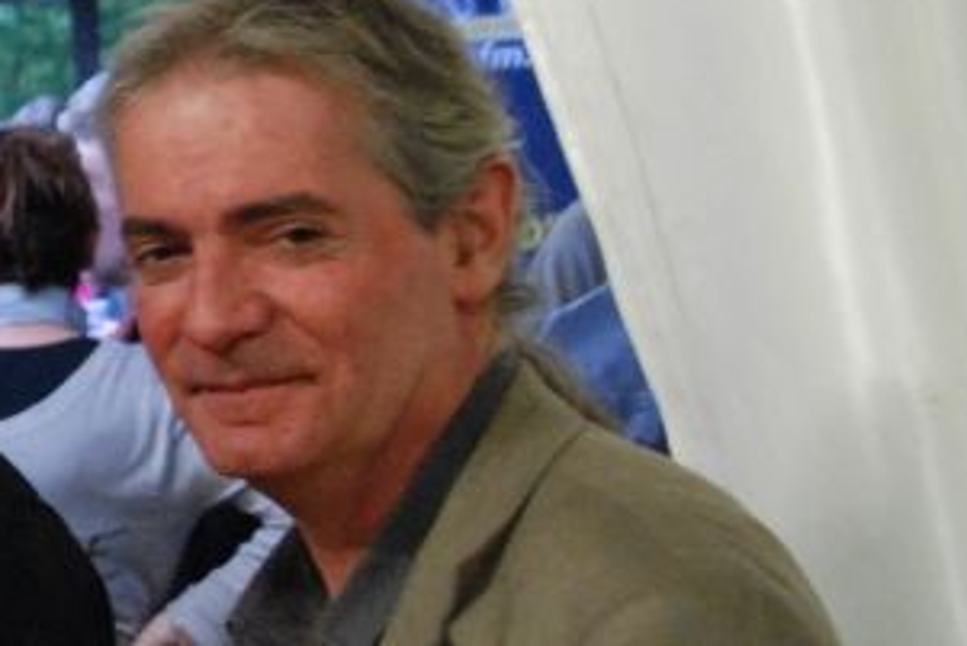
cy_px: 153
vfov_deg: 10.0
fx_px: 3700
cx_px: -373
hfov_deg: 14.2
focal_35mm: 138
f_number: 5
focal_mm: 27
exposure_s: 1/20
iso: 1600
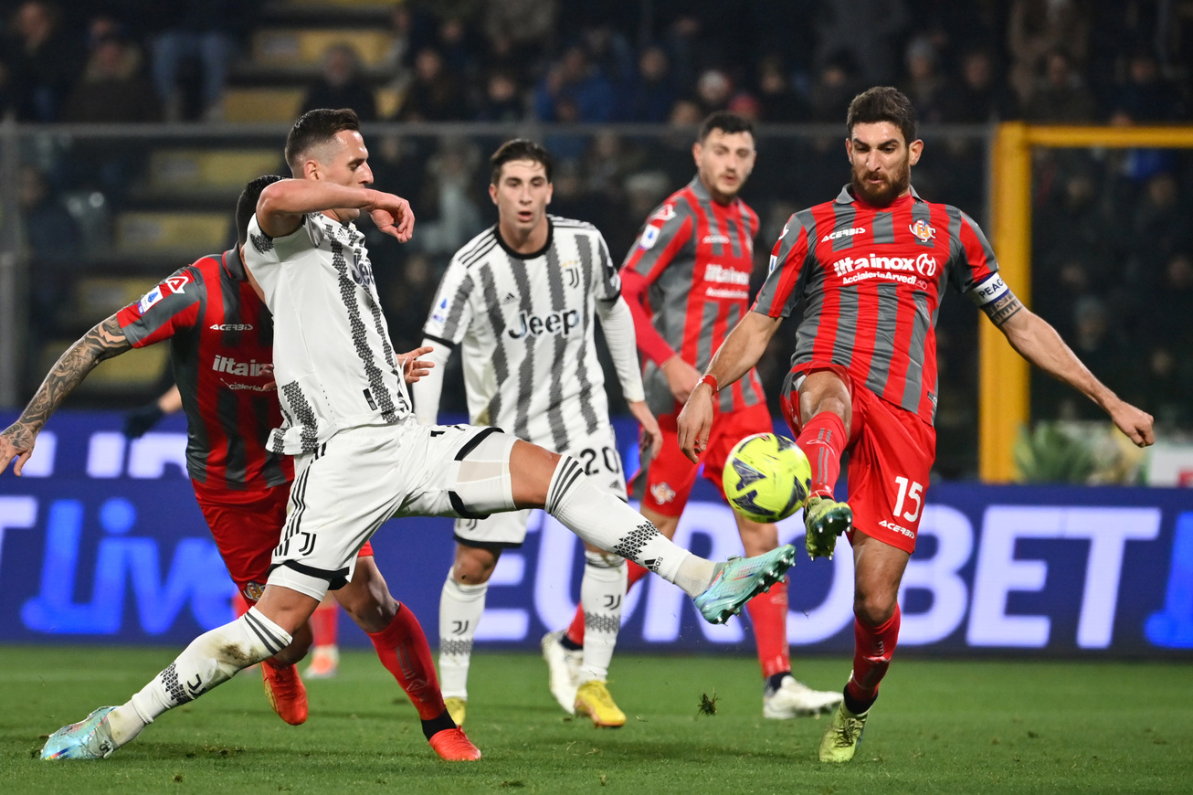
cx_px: 604
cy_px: 396
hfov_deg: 7.7
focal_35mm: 268
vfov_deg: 5.1
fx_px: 8878
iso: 2000
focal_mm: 250
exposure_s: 1/2000
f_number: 4
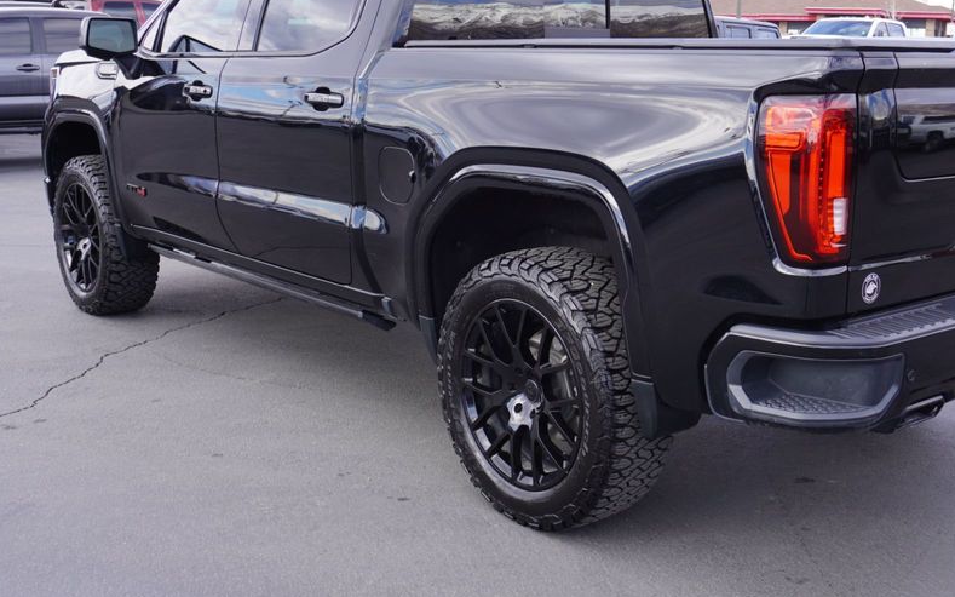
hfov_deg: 43.5
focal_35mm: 46
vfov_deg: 28.1
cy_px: 231
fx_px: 1188
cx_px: 591
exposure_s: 1/80
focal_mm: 23
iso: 100
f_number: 6.3
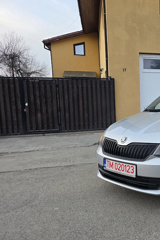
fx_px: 214
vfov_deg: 58.7
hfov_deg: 37.2
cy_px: 120
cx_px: 156
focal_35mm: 32
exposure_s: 1/100
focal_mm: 6.3
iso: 16
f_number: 1.7
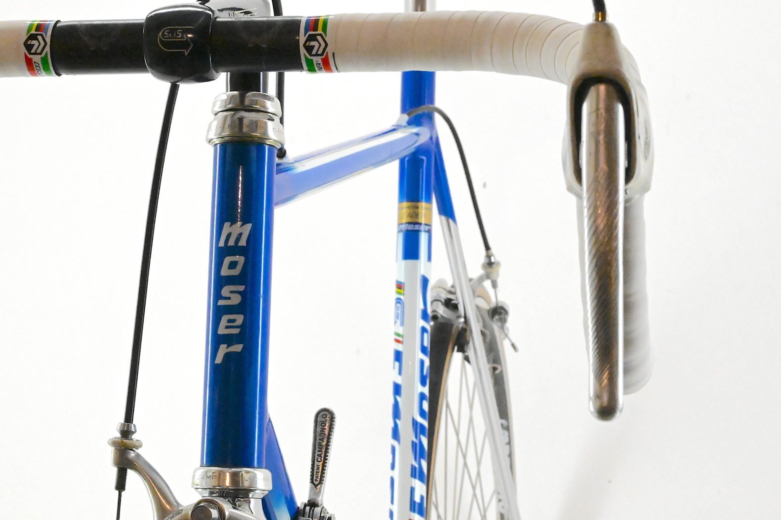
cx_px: 356
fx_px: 1843
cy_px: 205
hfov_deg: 23.9
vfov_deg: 16.0
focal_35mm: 85
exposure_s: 1/640
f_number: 20
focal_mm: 70
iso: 20000
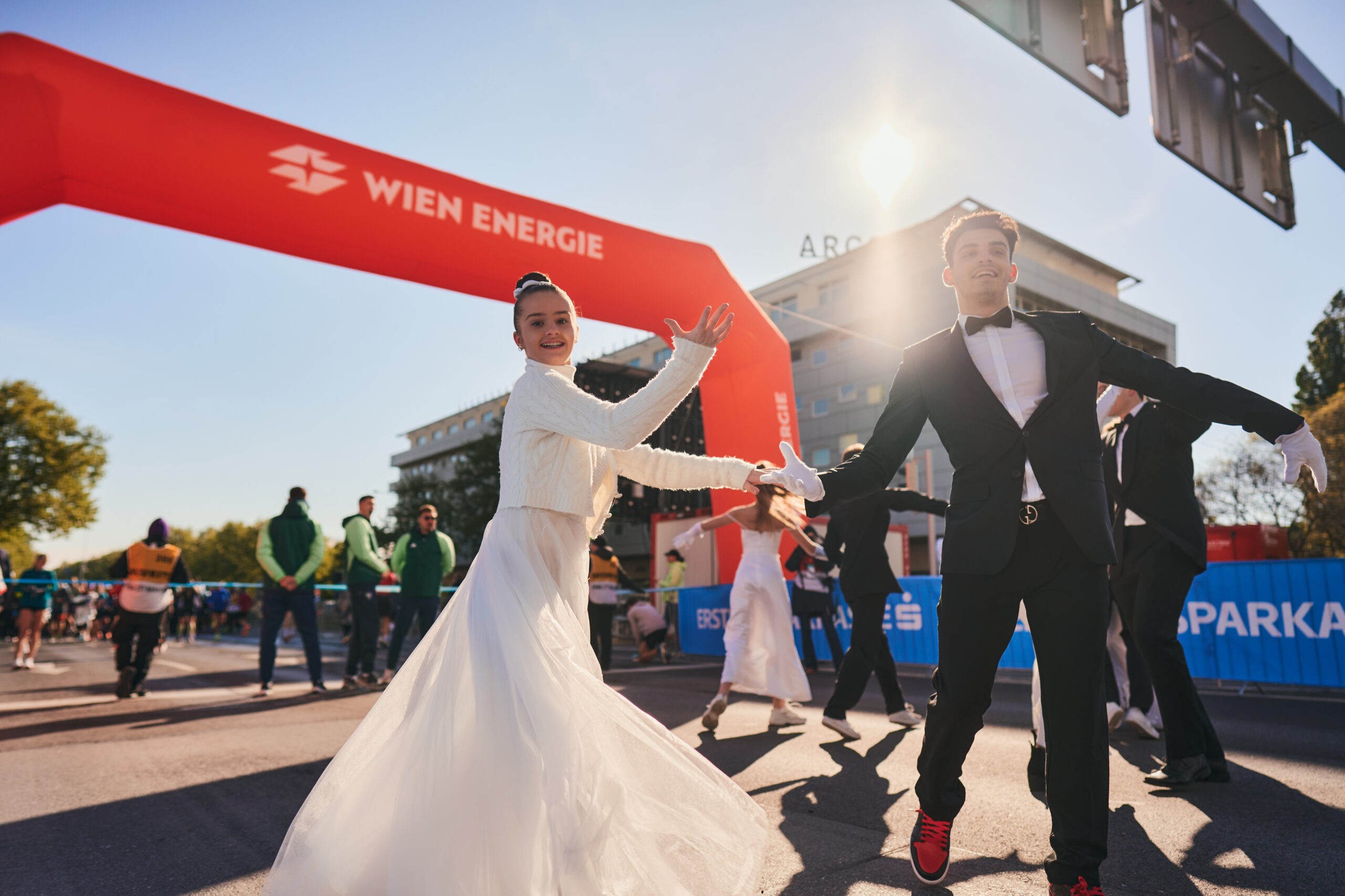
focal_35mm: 24
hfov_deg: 73.7
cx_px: 672
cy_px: 448
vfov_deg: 53.1
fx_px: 897
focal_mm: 24
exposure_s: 1/8000
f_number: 2
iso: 100
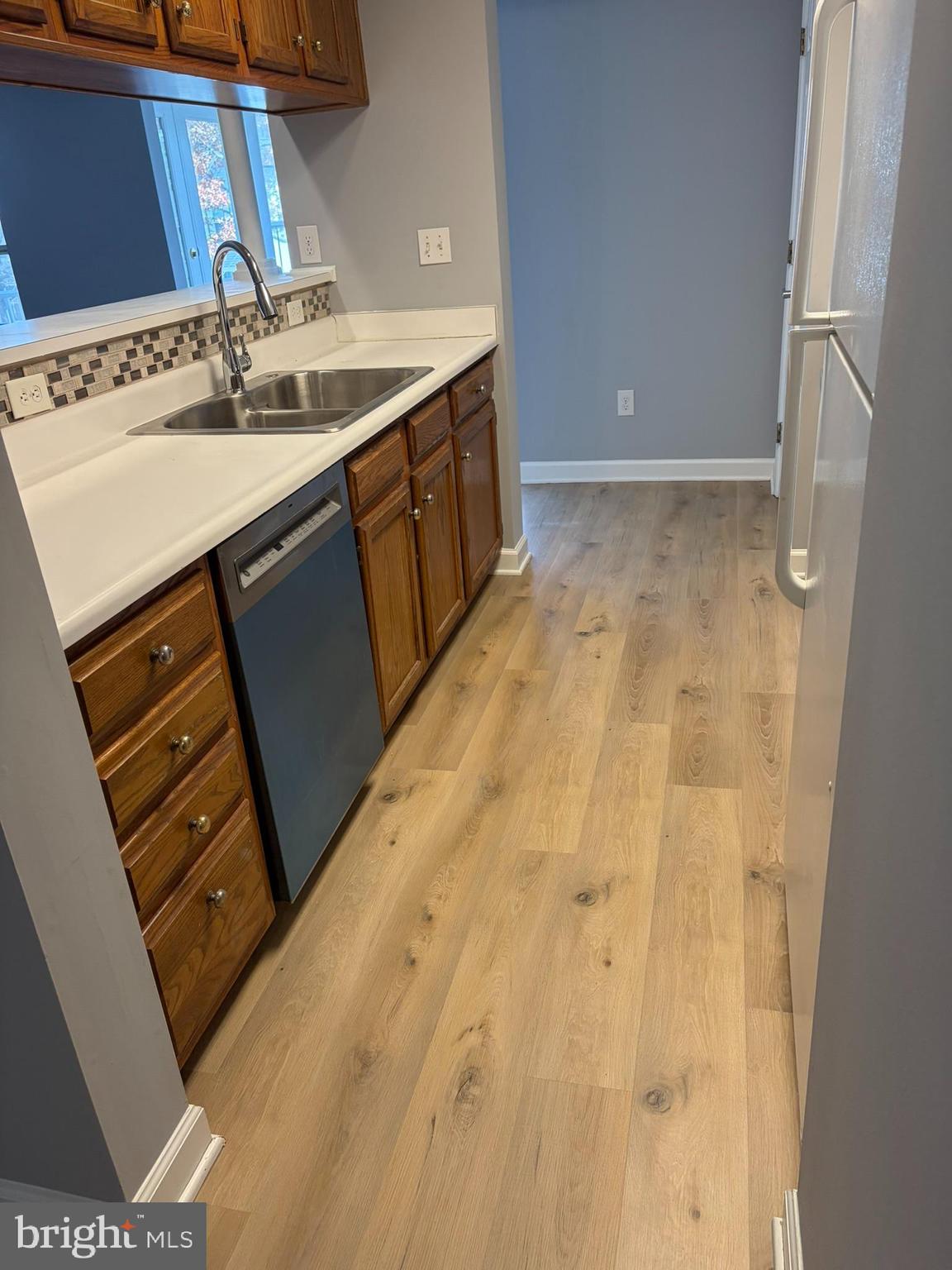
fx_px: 953
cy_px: 635
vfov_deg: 67.3
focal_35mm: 26
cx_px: 476
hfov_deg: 53.1
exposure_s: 1/120
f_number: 1.6
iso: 125
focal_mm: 5.96
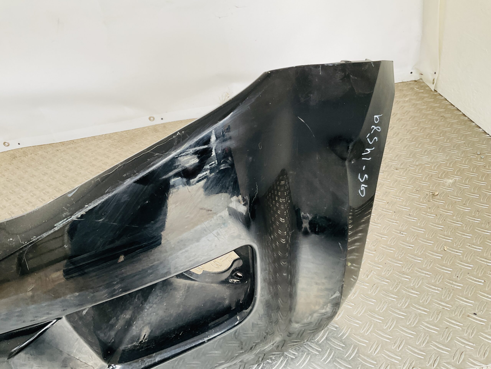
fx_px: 411
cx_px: 246
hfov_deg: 61.7
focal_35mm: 29
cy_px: 184
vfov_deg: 48.2
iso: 50
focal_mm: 3
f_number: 1.8
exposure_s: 1/120
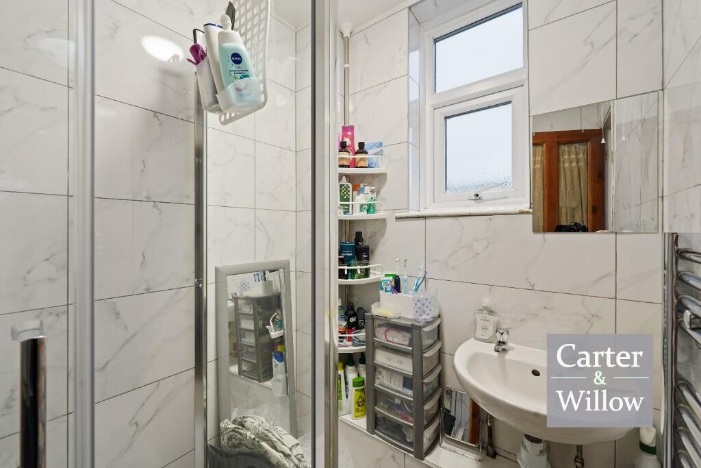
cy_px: 234
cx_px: 350
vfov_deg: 81.2
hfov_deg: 104.2
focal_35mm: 14
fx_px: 273
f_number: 8
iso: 800
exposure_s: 1/20
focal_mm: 14
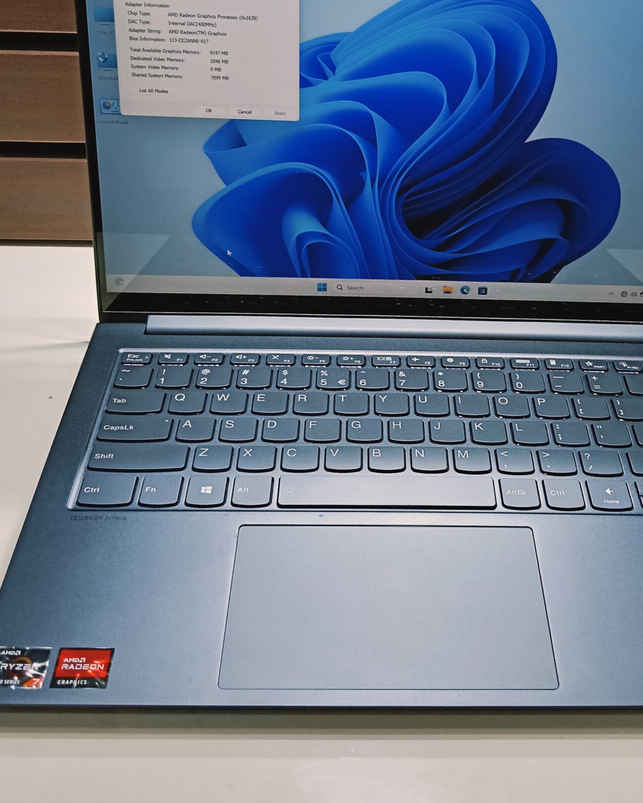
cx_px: 408
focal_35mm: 42
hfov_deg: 35.4
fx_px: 999
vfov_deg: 42.9
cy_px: 240
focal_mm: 3.98
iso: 320
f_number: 1.8
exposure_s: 1/30
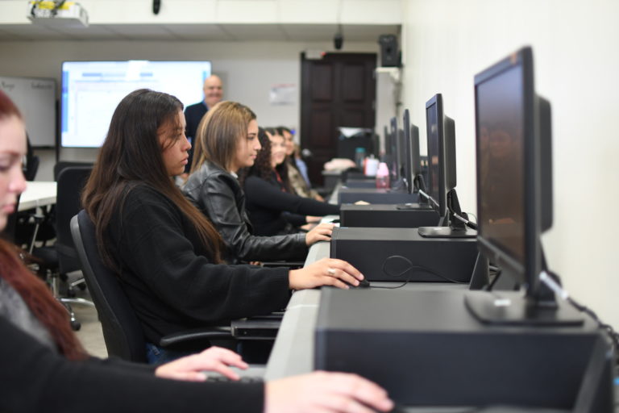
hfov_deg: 37.9
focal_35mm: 52
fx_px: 903
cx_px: 310
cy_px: 206
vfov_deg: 25.8
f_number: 1.8
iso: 800
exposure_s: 1/200
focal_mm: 35
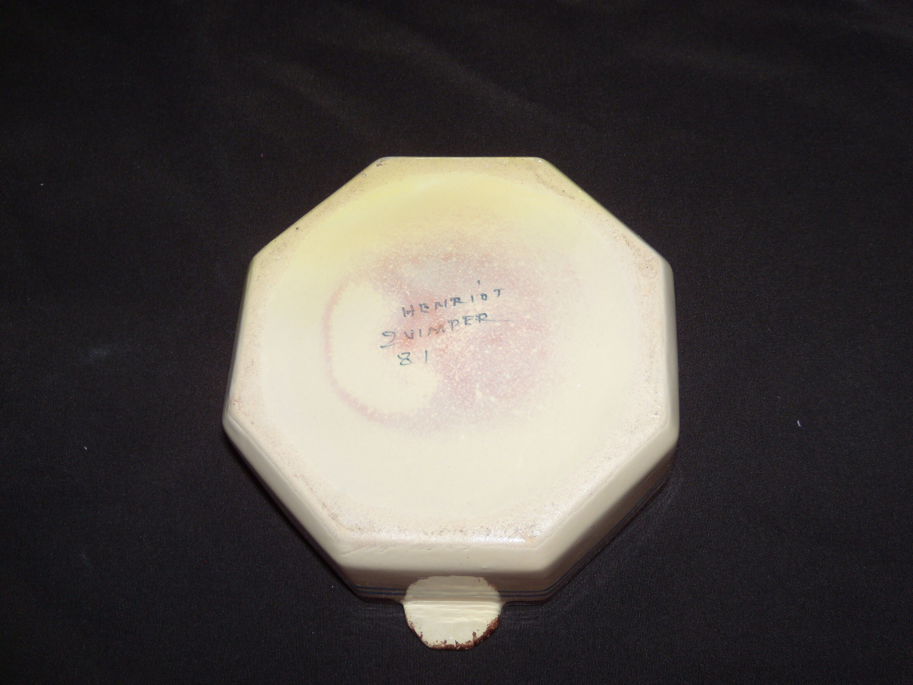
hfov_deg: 51.4
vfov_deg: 39.7
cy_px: 342
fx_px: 950
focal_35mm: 36
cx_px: 456
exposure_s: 1/40
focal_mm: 6.4
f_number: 3.6
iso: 80
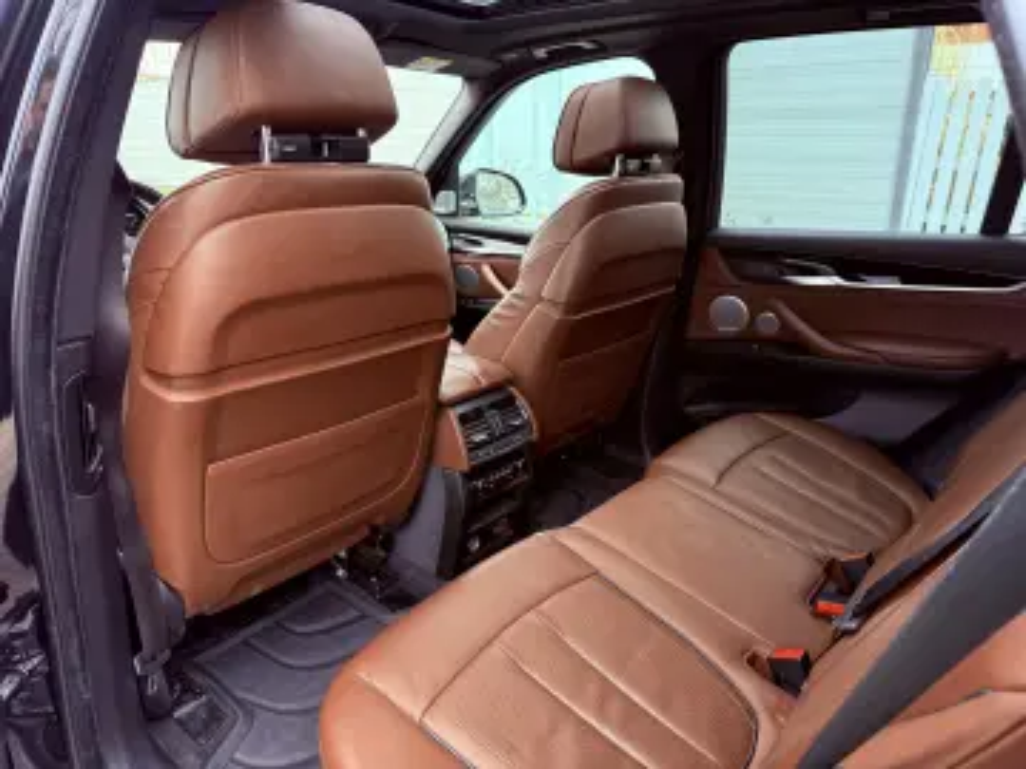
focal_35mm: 24
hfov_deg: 71.6
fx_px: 711
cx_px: 513
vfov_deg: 56.8
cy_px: 384
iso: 200
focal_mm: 6.76
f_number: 1.78
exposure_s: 1/121
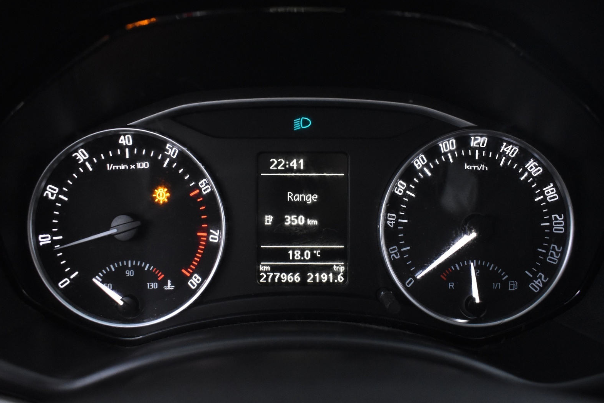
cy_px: 198
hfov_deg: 60.3
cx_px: 299
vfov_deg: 42.3
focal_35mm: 31
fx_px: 520
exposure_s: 1/30
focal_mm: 20
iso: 2800
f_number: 3.8
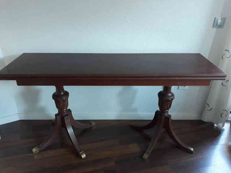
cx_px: 116
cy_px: 86
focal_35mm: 27
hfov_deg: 65.3
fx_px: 180
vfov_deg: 51.4
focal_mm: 3.71
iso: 160
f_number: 1.7
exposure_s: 1/50
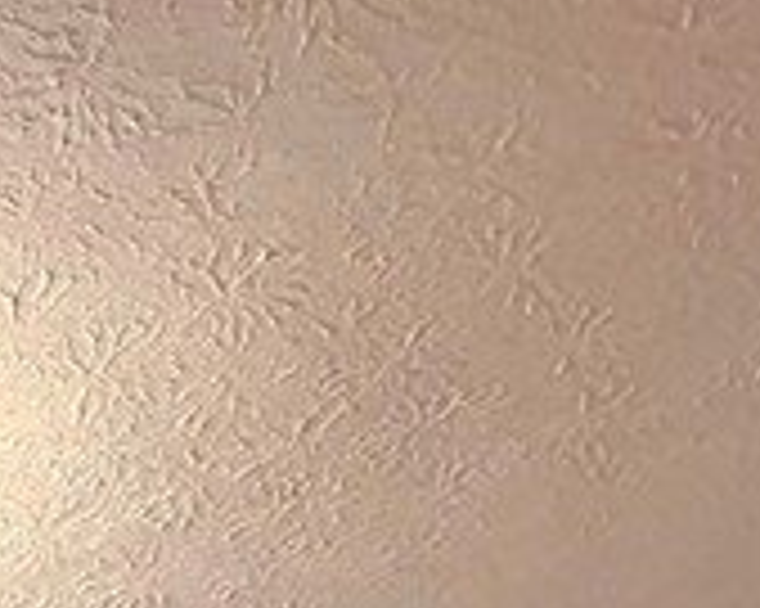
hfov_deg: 19.3
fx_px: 1866
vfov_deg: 12.7
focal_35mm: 83
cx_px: -463
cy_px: 1581
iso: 800
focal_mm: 2.22
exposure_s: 1/60
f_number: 2.2
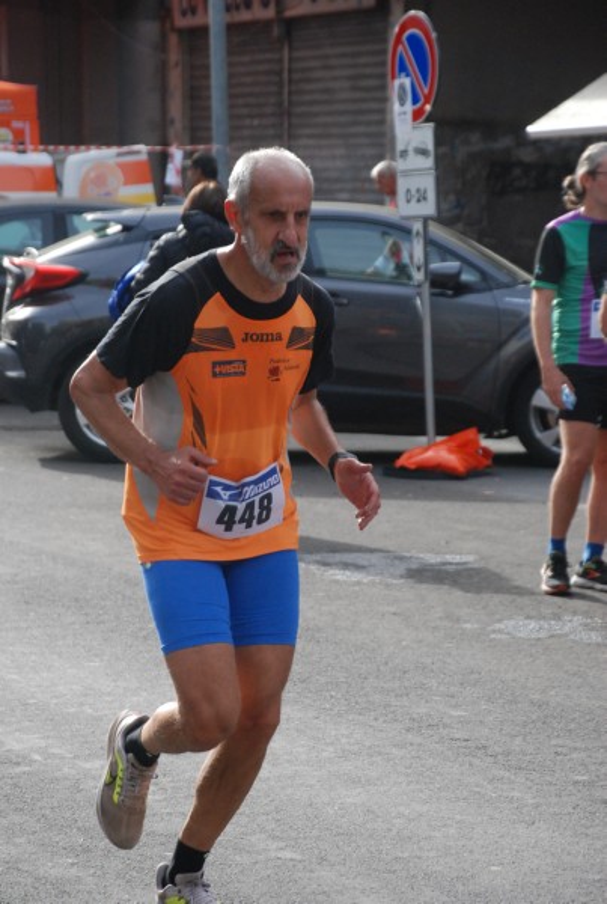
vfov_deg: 15.2
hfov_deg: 10.2
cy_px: 452
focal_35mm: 135
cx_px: 304
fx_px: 3397
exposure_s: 1/1000
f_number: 5.6
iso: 1000
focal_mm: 90
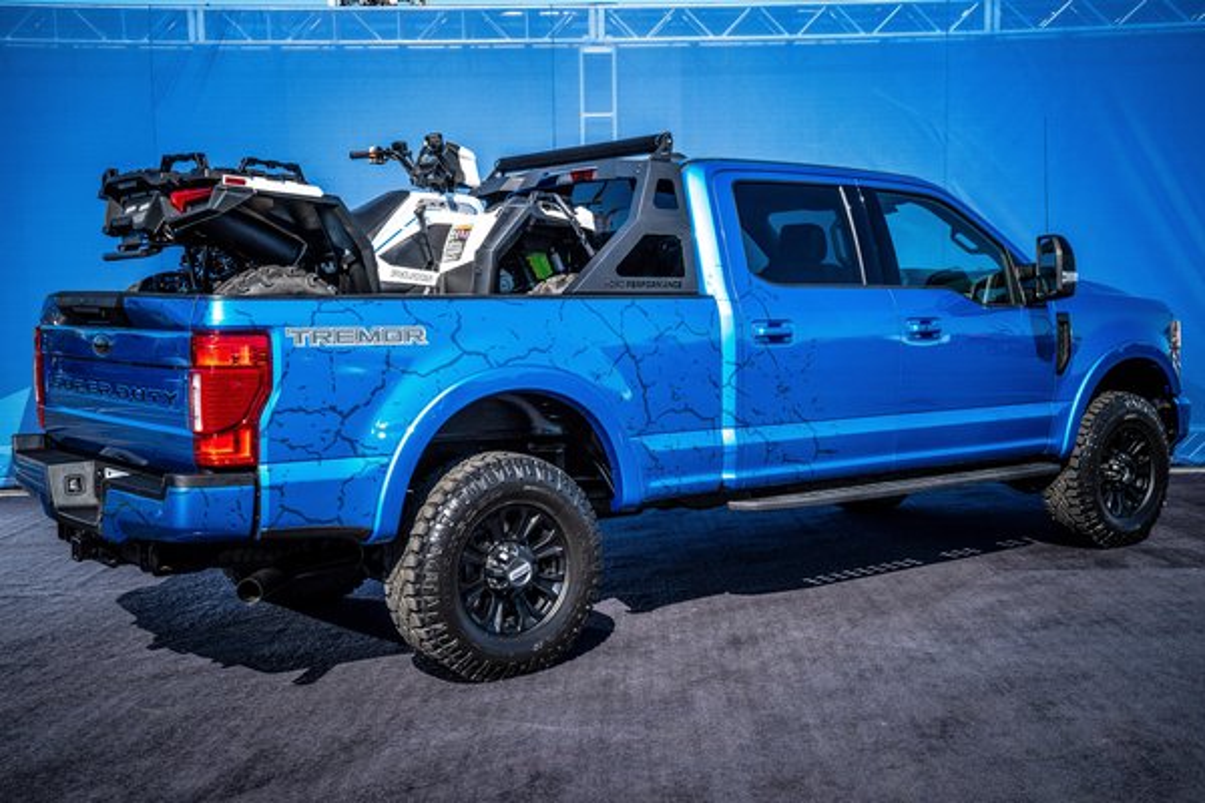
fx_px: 1372
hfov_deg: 47.4
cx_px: 602
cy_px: 402
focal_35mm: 41
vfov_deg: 32.6
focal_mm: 41
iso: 200
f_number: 13
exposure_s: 1/400
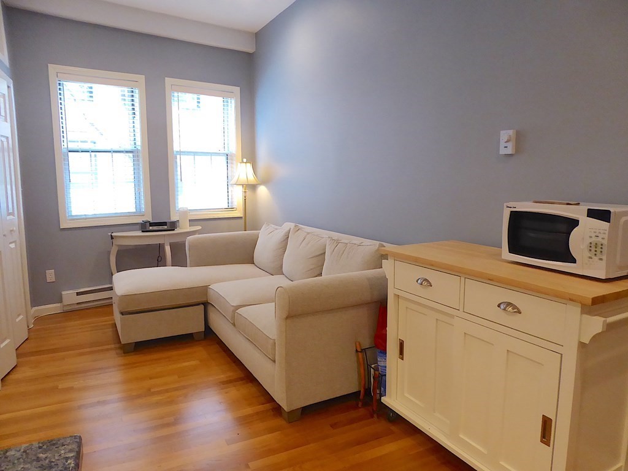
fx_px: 435
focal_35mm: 24
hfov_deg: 71.6
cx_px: 314
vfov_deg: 56.8
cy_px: 236
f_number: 3.3
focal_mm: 4.3
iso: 400
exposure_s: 1/50
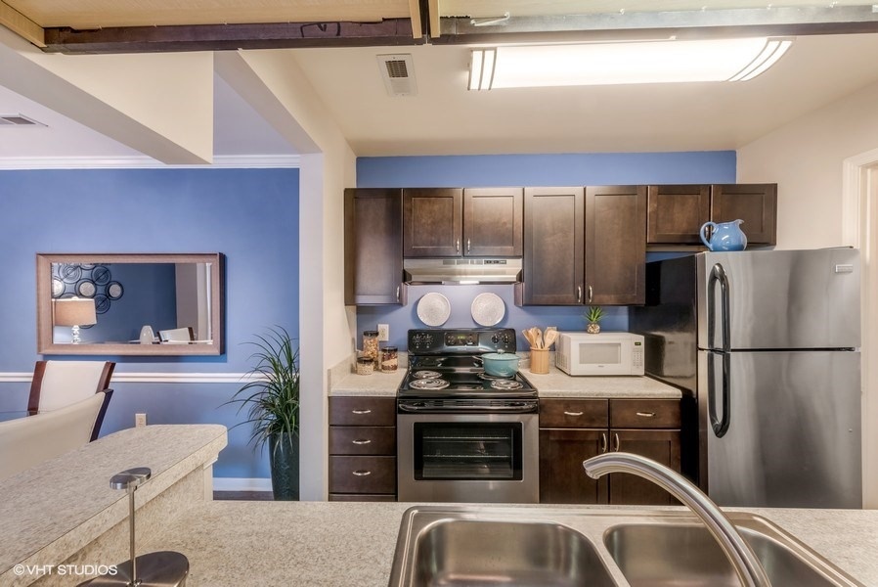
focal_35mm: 14
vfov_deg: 81.3
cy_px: 294
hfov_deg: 104.2
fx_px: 342
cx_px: 439
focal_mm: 14
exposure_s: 1/1.67
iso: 400
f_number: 10
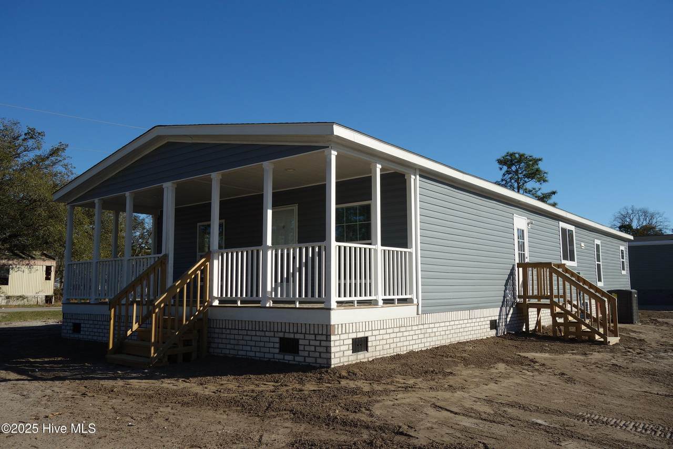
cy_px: 224
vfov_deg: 46.4
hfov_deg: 65.5
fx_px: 523
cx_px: 336
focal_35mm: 28
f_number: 5.6
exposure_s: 1/640
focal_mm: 10.4
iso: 125
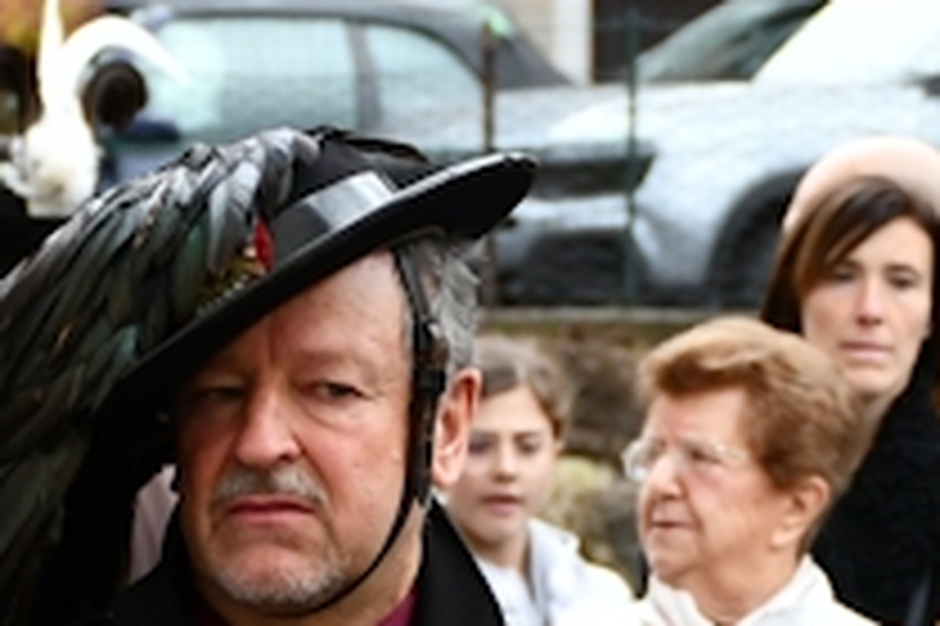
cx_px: 841
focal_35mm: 322
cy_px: 1119
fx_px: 8401
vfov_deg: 4.2
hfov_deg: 6.4
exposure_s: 1/250
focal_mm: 56
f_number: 4.8
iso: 450
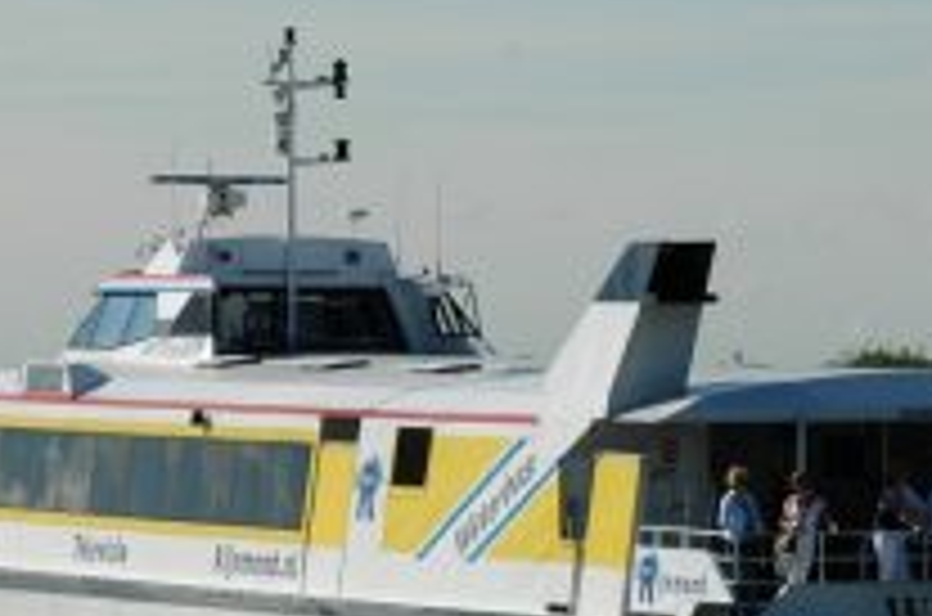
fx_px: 8813
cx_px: 565
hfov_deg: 6.1
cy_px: 454
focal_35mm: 341
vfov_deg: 4.0
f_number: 10
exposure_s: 1/640
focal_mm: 95
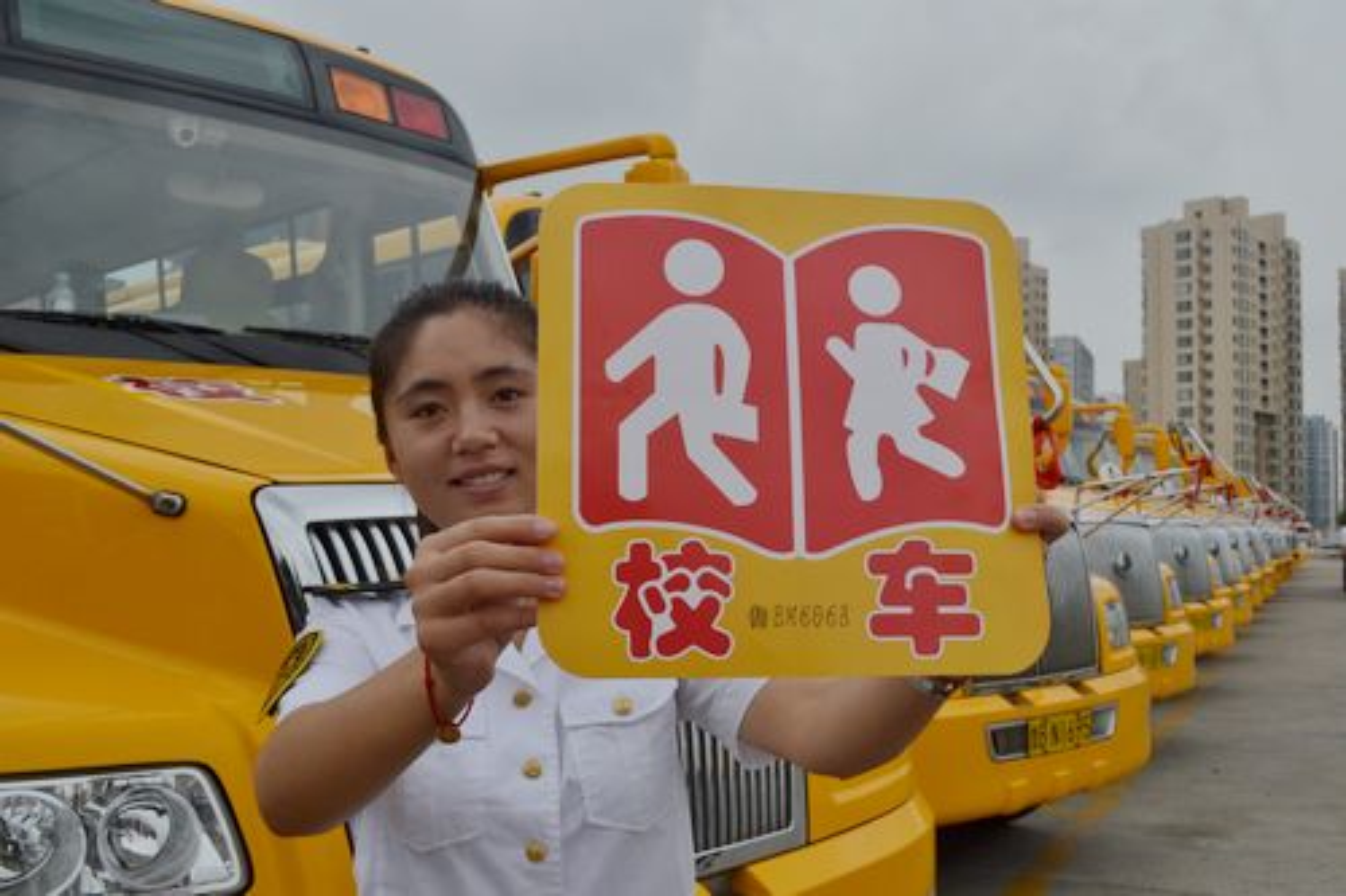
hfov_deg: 53.1
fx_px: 1345
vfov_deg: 36.8
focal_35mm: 36
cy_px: 448
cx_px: 673
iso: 200
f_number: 11
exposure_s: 1/500
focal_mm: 24
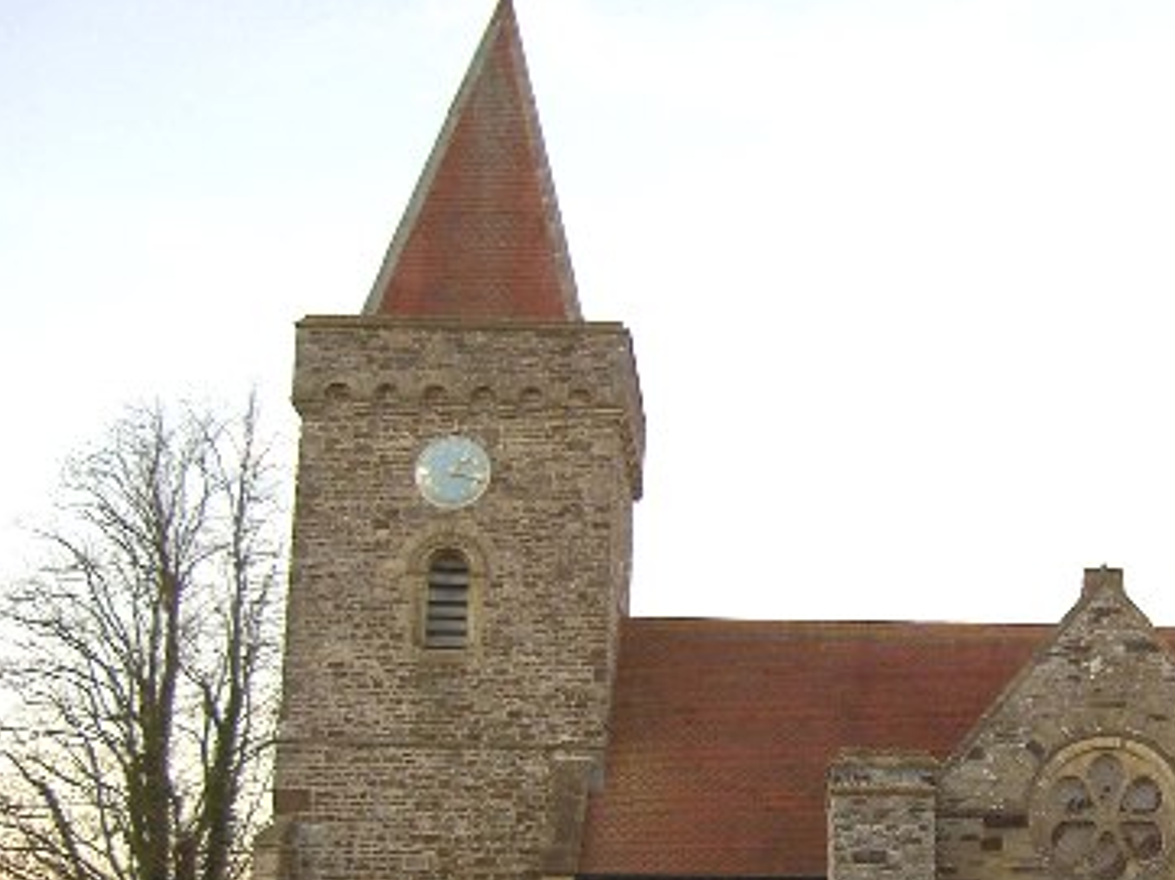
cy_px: 614
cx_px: 1032
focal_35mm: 69
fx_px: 2341
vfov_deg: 21.2
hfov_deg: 27.3
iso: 100
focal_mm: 8
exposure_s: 1/70.4
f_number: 2.8
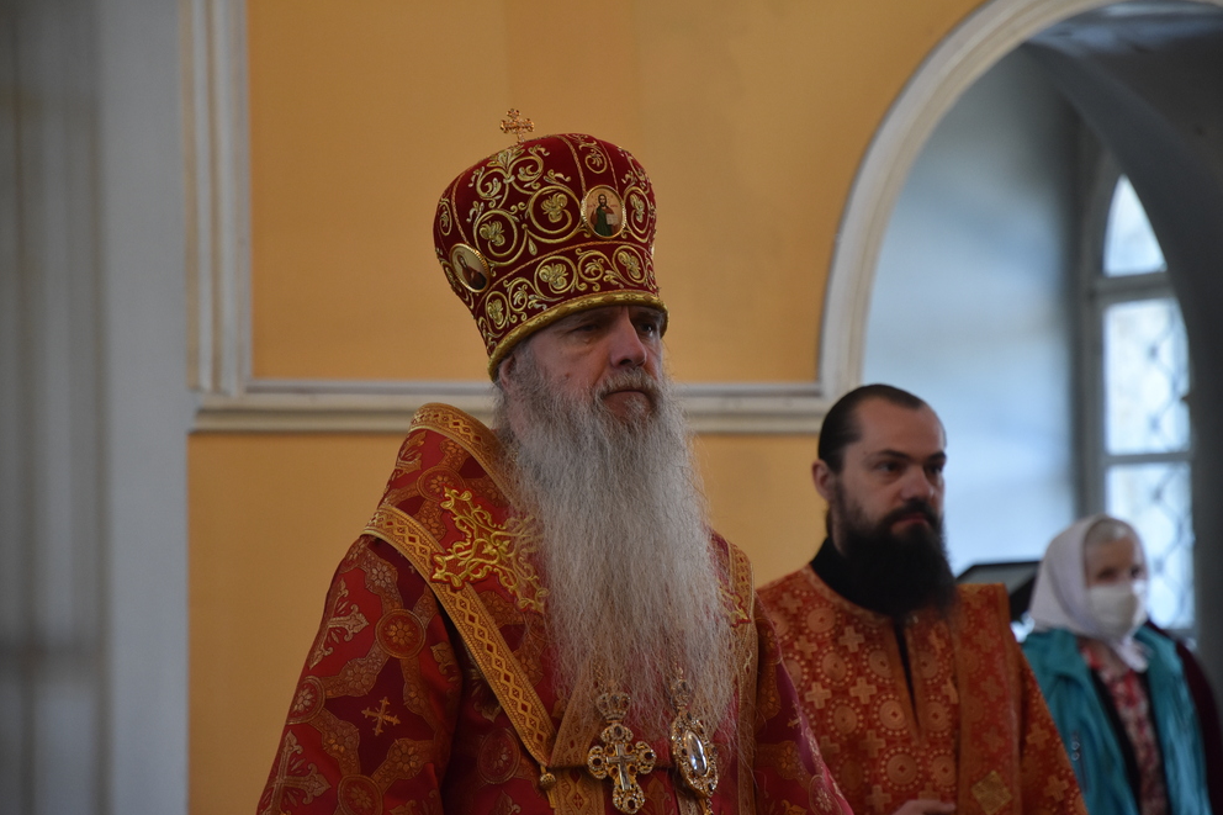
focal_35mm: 121
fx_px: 4110
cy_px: 406
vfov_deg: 11.3
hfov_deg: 16.9
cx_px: 608
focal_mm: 80
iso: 1100
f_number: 4
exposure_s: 1/125
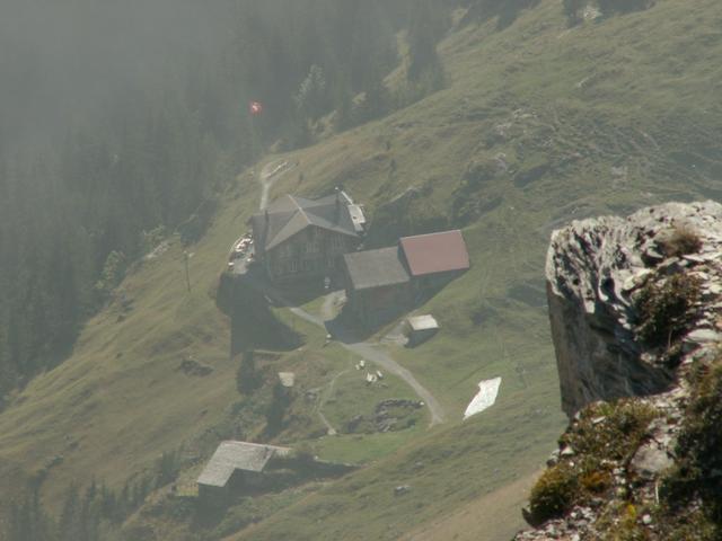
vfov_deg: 3.9
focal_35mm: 382
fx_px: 7968
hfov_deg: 5.2
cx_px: 361
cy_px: 270
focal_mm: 63.41
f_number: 7.1
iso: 50
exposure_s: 1/250
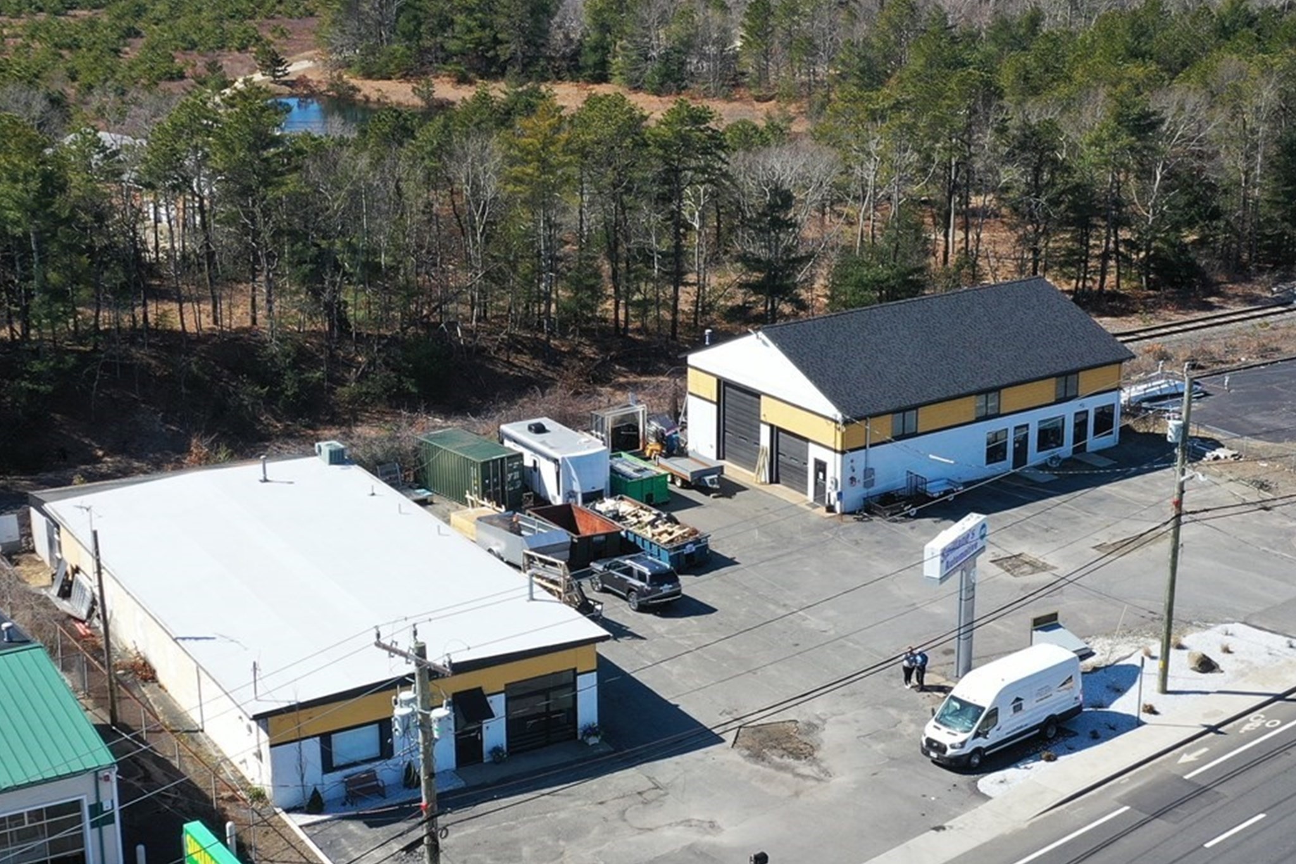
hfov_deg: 65.5
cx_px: 648
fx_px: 1008
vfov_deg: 46.4
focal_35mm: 28
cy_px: 432
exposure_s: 1/400
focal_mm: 10.26
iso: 100
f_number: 5.6
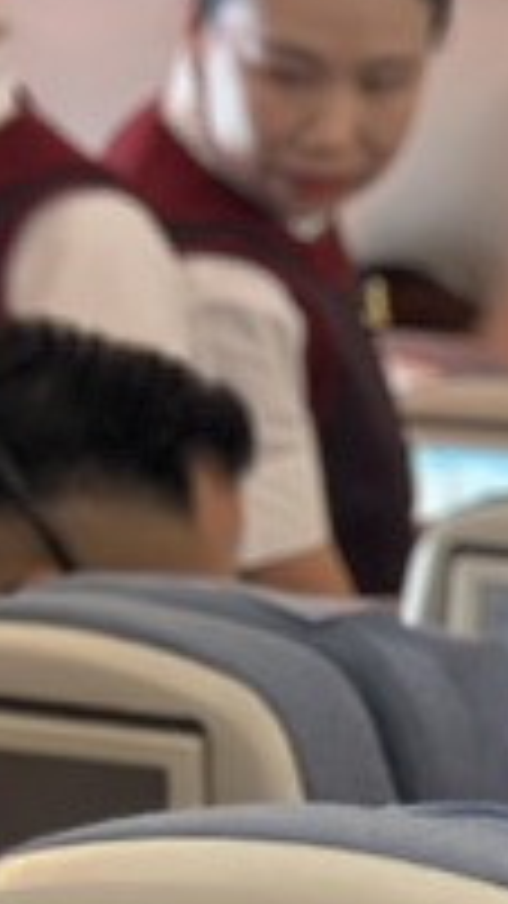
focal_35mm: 267
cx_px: 1398
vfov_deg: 8.1
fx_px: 6397
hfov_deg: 4.4
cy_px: 328
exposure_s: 1/38
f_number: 1.78
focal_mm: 6.86
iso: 320
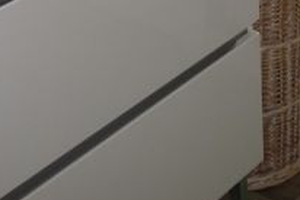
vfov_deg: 10.8
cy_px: -228
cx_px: 248
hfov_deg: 17.9
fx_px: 941
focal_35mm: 113
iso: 100
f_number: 3.3
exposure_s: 1/30
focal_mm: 4.7
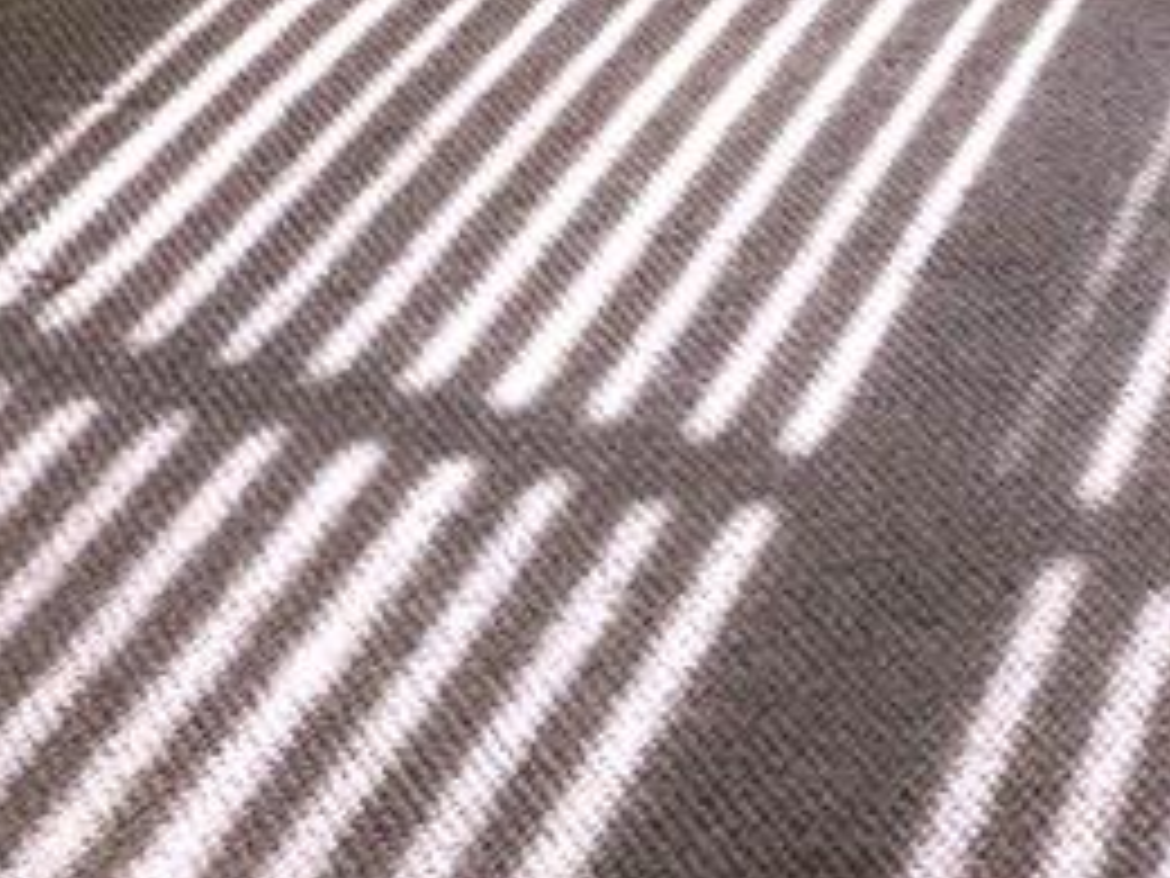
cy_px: -414
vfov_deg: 8.5
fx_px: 5813
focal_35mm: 172
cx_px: 819
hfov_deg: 11.5
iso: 20
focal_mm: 3.99
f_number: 1.8
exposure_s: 1/704
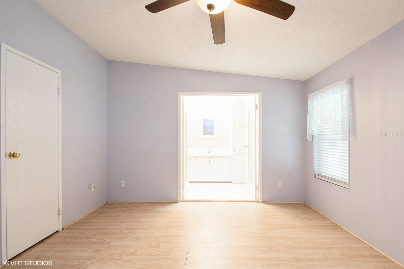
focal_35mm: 15
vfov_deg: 77.3
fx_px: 168
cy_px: 134
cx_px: 202
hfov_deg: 100.4
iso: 200
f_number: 8
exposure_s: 1.3
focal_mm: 10
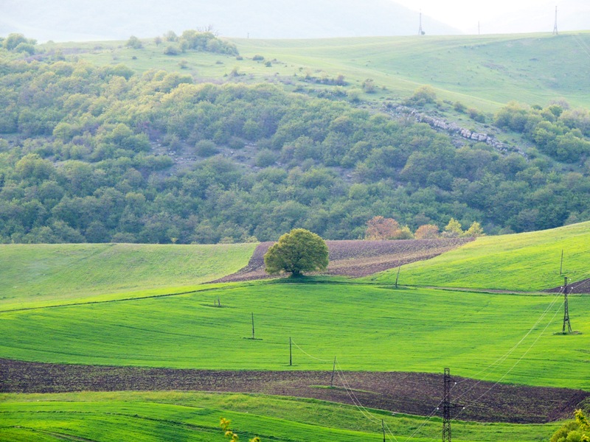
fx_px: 4261
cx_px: 295
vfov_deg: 5.9
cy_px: 221
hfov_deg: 7.9
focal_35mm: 250
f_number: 4.7
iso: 280
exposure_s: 1/200
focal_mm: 44.5
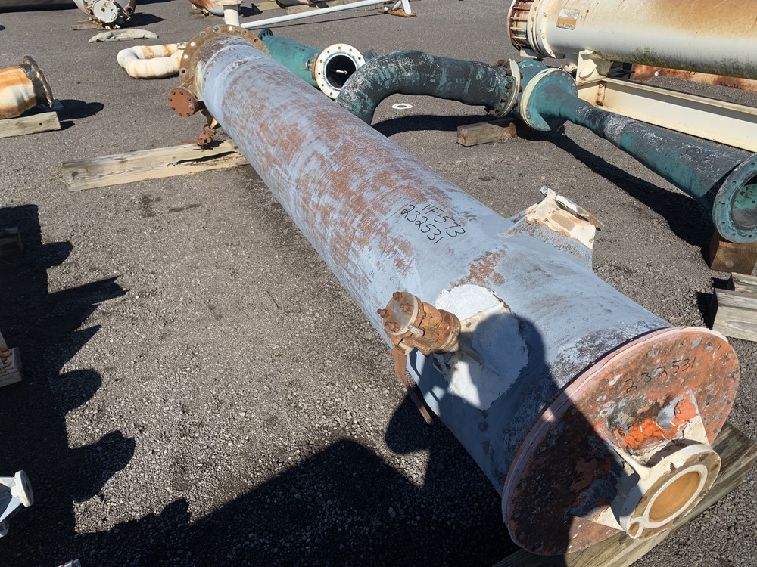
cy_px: 284
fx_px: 569
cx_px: 378
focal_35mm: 26
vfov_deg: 53.1
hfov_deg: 67.3
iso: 25
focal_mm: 4.25
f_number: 1.8
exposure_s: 1/2545
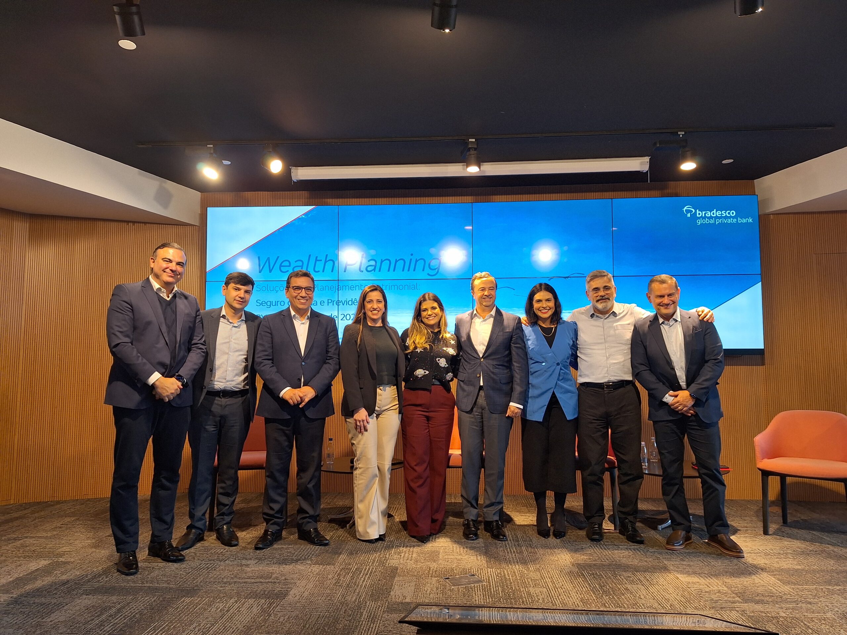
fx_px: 563
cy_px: 318
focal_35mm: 23
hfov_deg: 73.9
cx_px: 424
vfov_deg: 58.9
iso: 64
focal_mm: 5.54
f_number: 1.8
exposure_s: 1/60
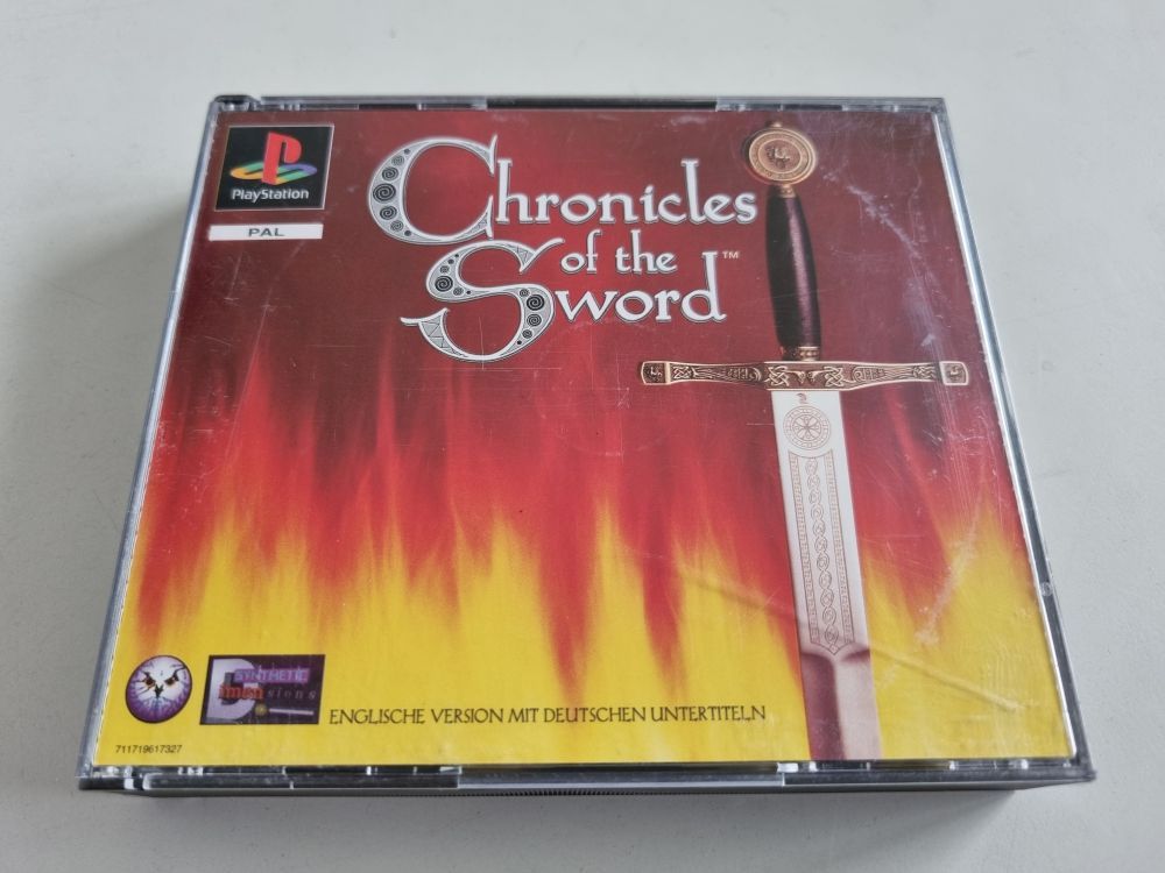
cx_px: 582
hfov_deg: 67.3
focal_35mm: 26
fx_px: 875
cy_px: 436
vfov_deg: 53.1
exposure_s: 1/100
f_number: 1.8
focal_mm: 5.4
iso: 125
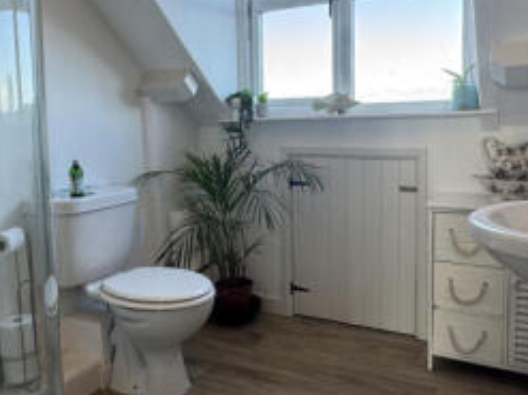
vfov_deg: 42.8
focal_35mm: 33
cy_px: 165
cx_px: 260
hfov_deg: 55.4
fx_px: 503
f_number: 2.2
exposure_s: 1/99
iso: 64
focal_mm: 2.22
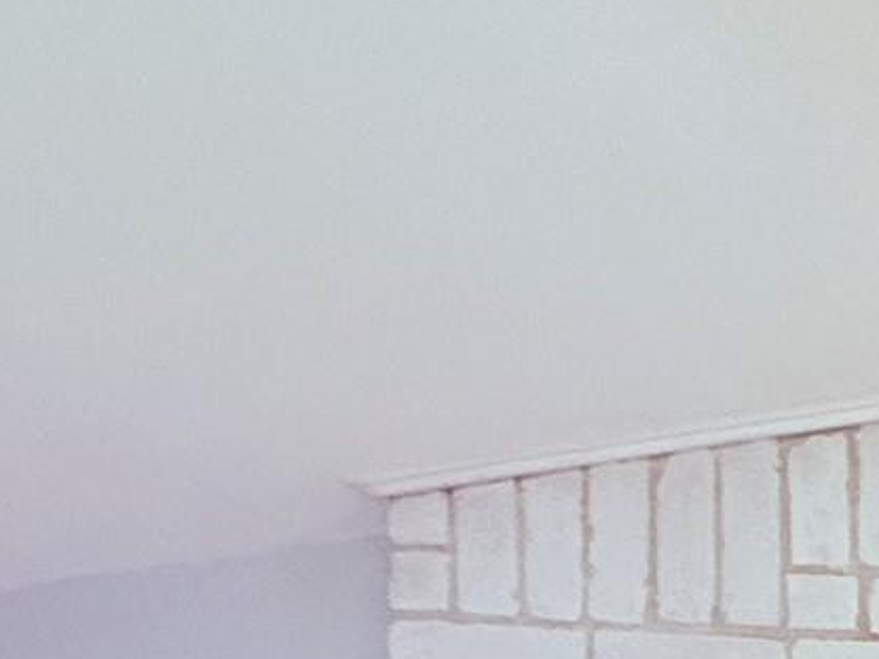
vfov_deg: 16.0
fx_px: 1752
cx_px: 1790
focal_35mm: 69
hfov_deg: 18.1
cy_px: 1356
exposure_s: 1/60
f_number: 2.2
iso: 320
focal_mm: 2.22
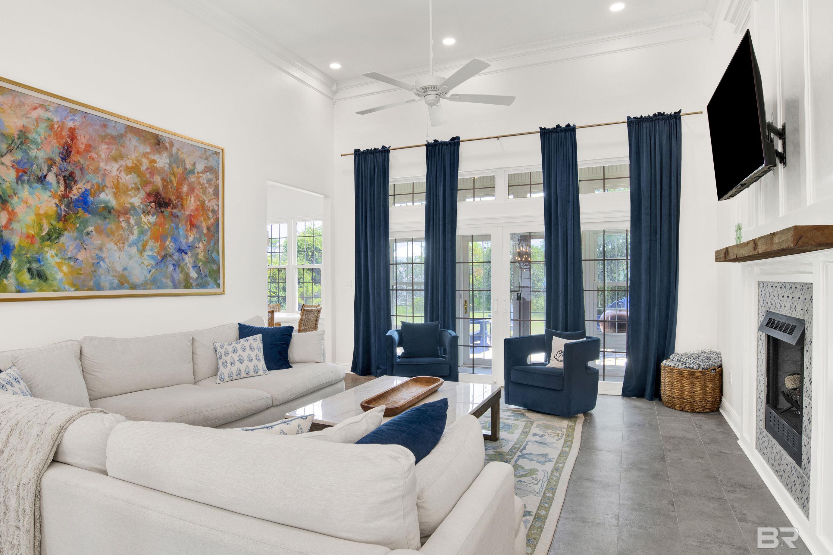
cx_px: 391
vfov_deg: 61.9
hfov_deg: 83.9
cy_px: 282
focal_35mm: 20
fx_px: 463
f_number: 11
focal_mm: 18
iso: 200
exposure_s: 1/15
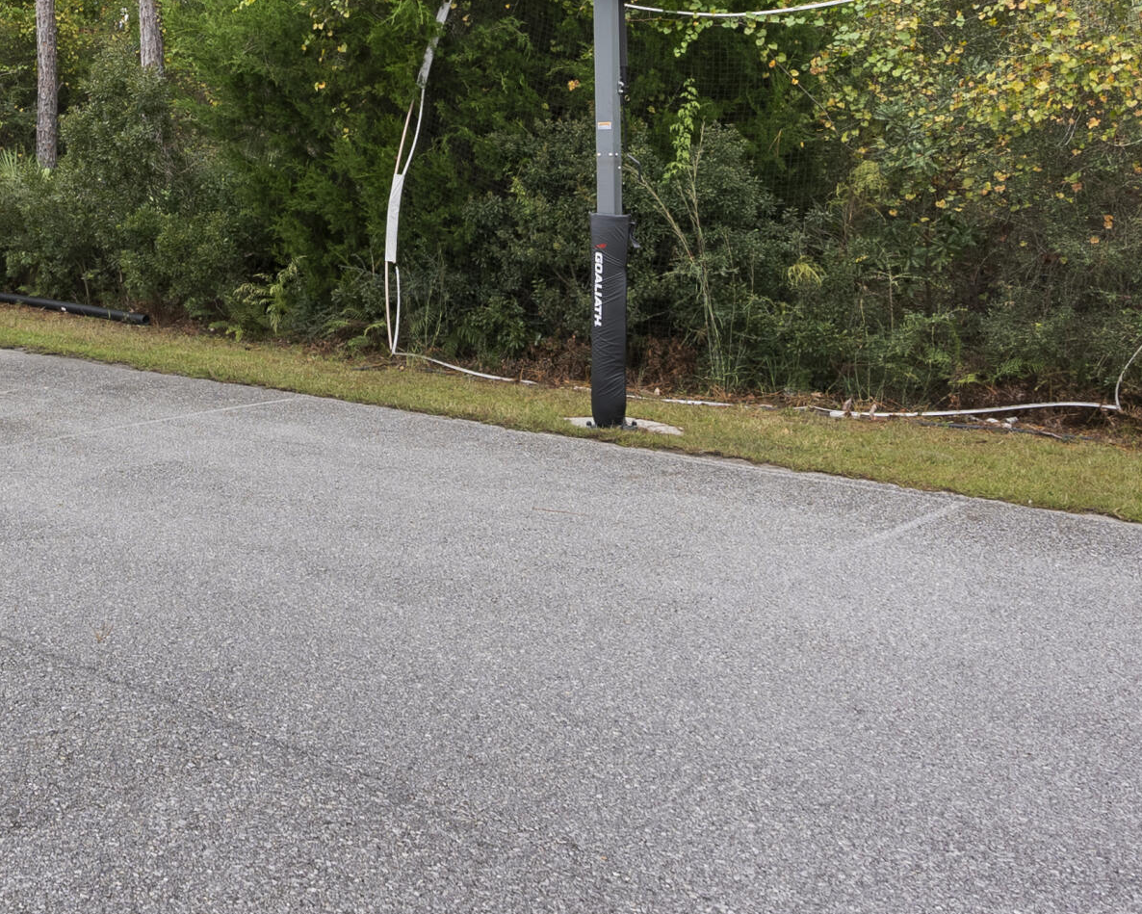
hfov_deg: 43.1
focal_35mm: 38
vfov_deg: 37.3
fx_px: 1284
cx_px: 80
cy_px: 144
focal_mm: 16
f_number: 8
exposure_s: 1/60
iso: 320
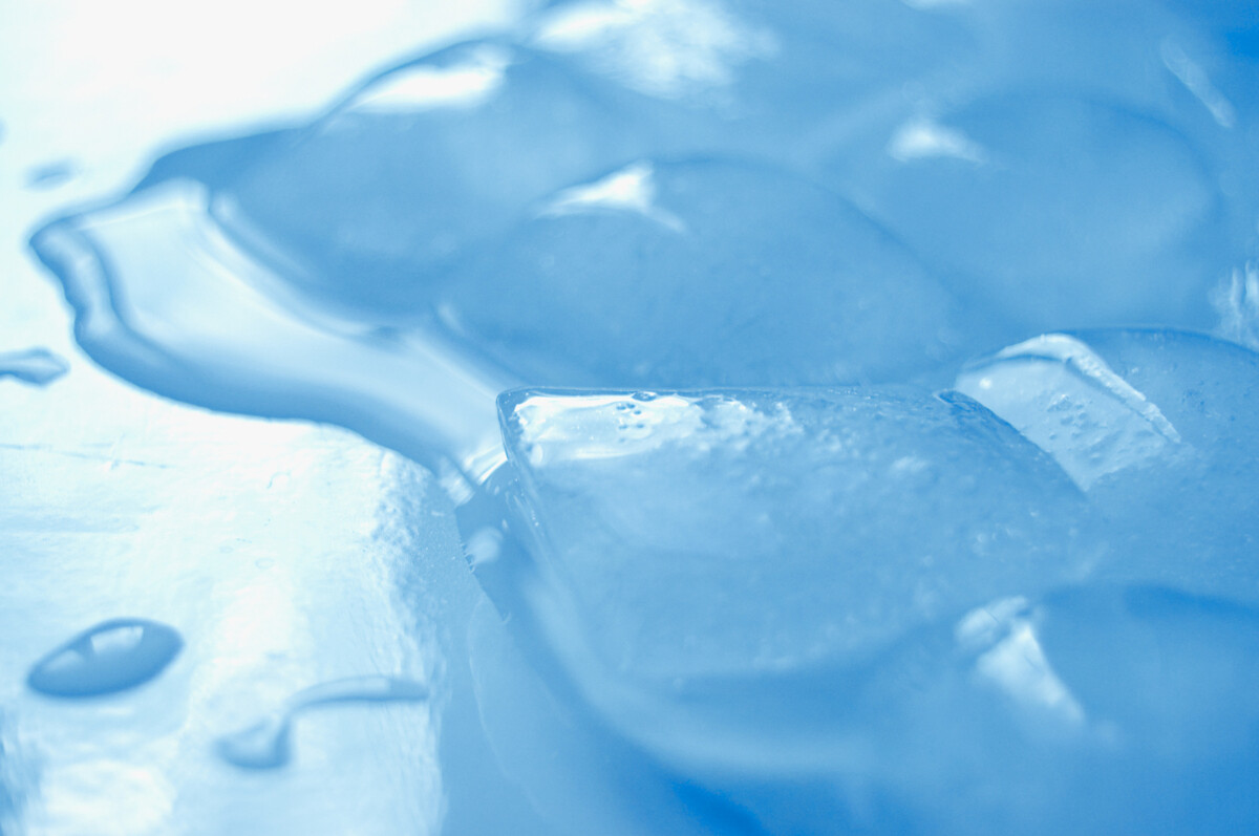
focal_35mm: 82
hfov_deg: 24.6
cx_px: 630
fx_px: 2882
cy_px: 418
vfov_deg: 16.5
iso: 200
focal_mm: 55
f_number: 5.6
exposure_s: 1/25
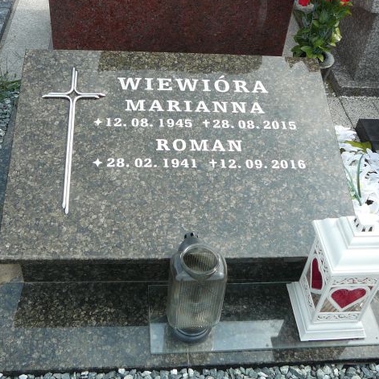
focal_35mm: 42
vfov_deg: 40.0
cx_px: 185
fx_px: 520
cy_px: 187
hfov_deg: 40.0
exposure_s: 1/640
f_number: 2.8
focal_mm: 5.2
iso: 80
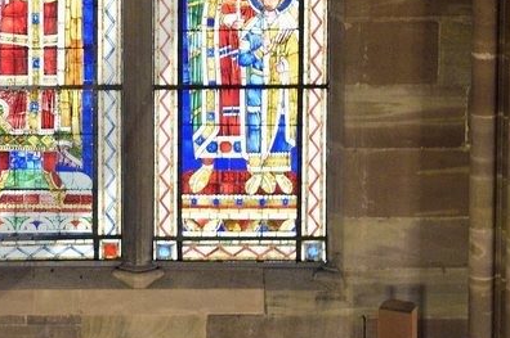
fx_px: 4004
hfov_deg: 7.1
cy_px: -115
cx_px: -343
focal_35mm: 283
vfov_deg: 4.8
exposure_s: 1/6
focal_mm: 70
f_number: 6.3
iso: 1600
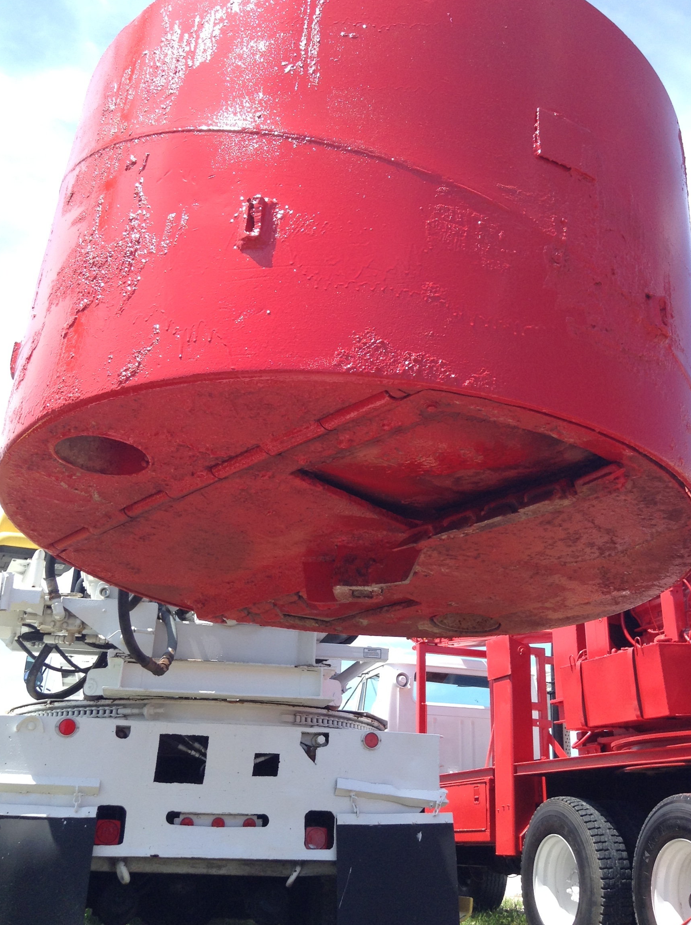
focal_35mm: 37
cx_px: 376
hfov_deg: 38.5
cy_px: 468
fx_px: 987
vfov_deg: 50.2
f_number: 2.4
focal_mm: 3.3
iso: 25
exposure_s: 1/463
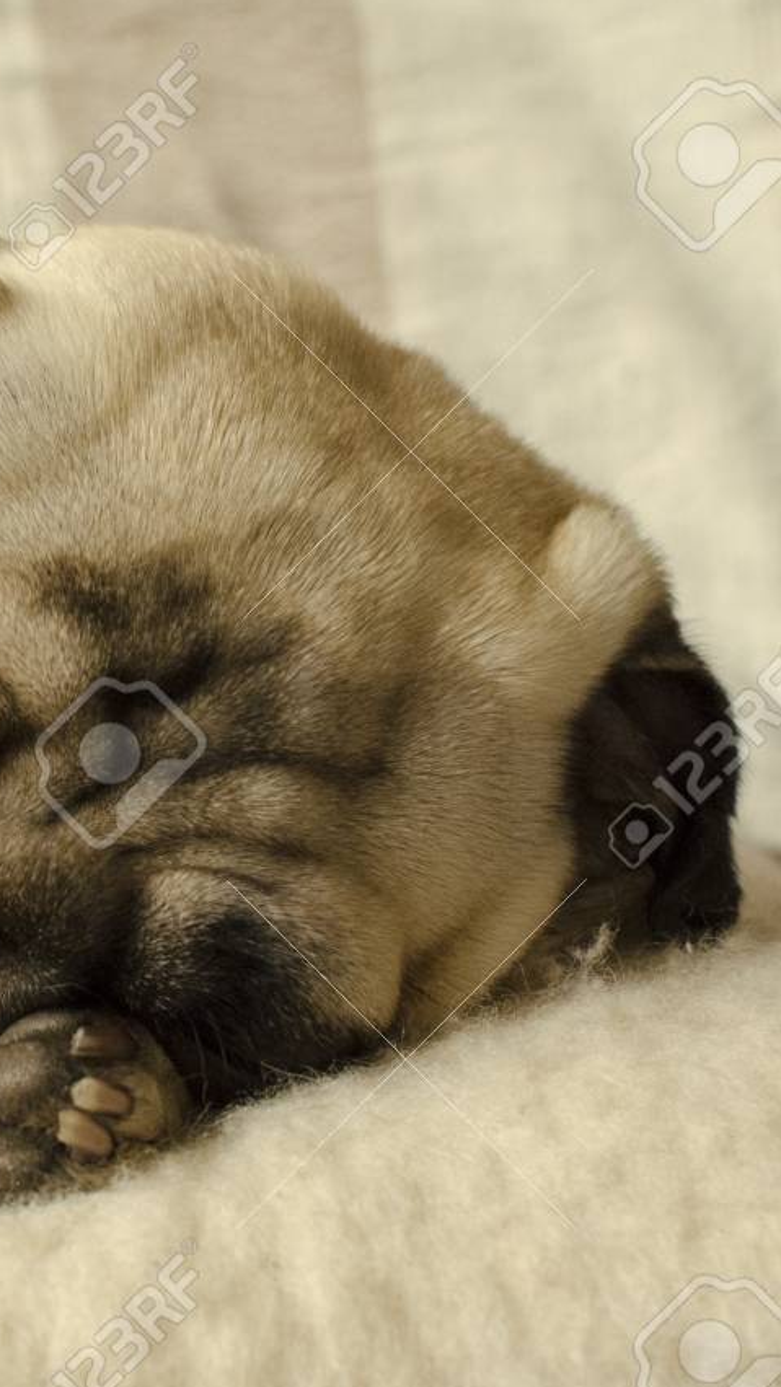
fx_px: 3084
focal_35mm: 84
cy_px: 692
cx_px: -192
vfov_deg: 25.4
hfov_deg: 13.9
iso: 1600
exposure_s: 1/100
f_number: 6.3
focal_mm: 35
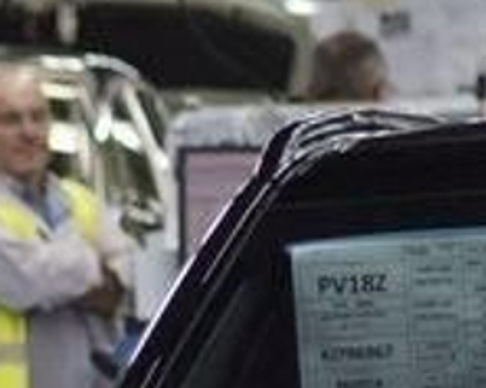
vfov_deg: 1.2
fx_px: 18880
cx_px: 557
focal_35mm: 1314
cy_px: 993
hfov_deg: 1.5
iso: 2000
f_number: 5.6
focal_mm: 135
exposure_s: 1/250
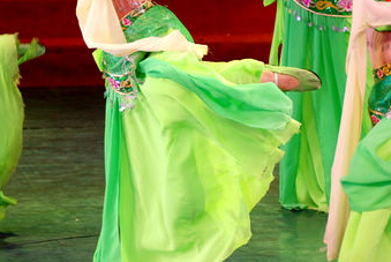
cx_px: 371
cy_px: 50
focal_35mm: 548
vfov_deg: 2.5
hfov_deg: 3.8
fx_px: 5961
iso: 200
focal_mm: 155
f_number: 2.8
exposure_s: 1/160
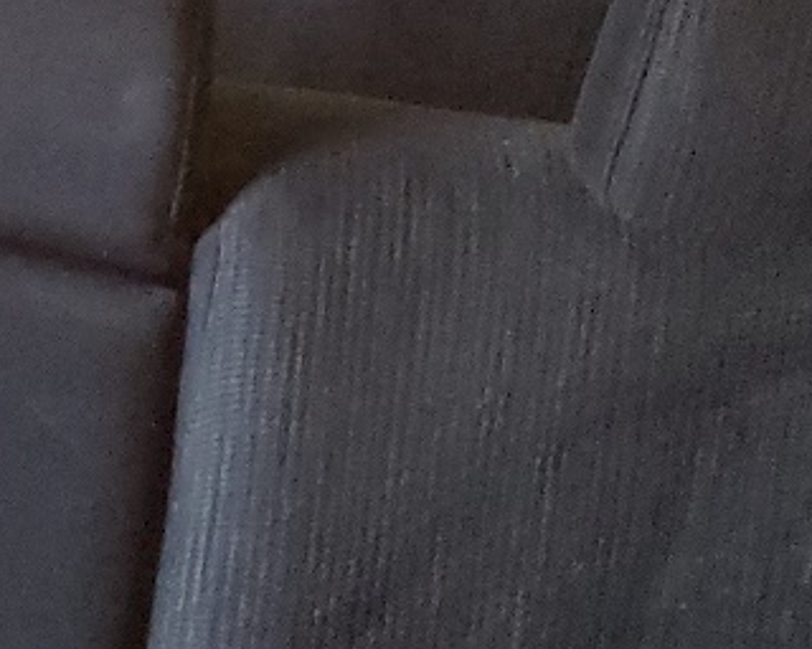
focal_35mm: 127
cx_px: -127
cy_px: -99
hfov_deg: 14.7
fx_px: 3052
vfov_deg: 11.9
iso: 743
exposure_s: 1/24
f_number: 1.5
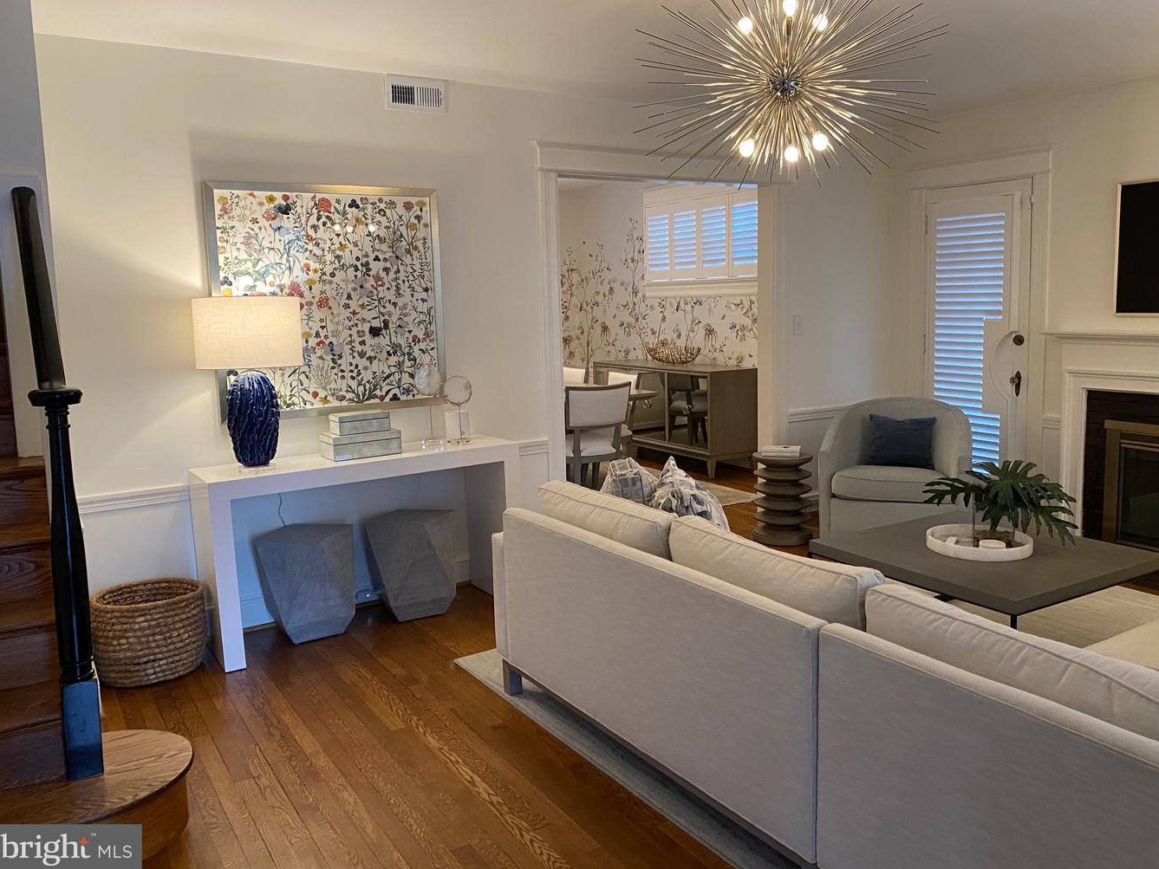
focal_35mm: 28
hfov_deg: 63.4
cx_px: 614
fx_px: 938
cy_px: 406
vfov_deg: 49.7
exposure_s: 1/60
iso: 200
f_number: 1.8
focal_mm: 4.25
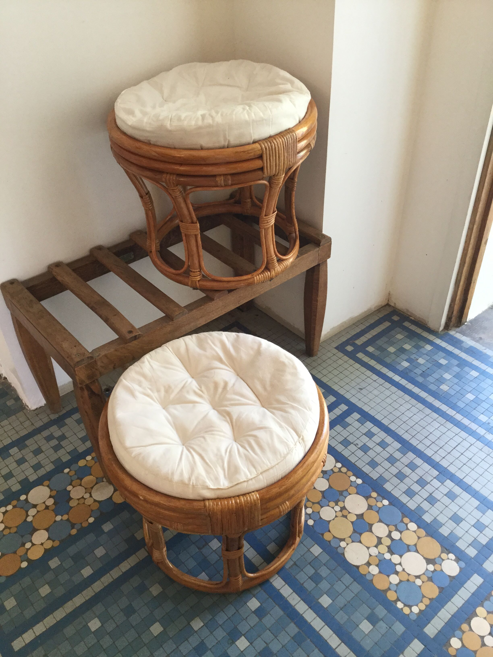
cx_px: 246
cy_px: 328
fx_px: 589
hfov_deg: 45.4
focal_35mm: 31
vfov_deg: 58.4
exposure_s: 1/33
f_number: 2.4
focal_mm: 3.3
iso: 100
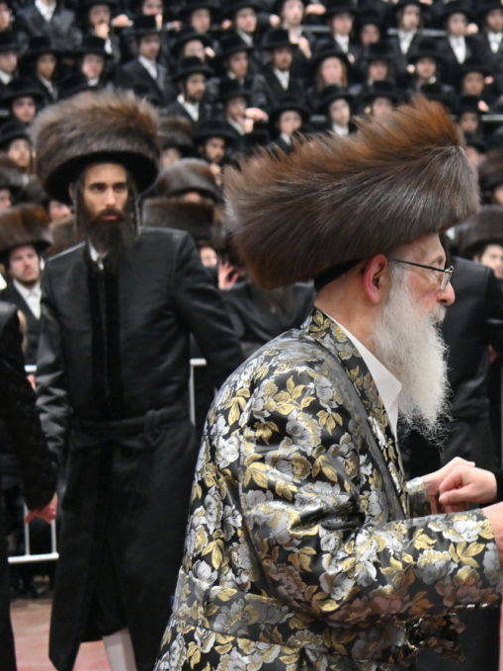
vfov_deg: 19.6
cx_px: 491
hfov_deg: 14.6
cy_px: 336
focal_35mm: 100
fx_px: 1938
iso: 1000
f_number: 4
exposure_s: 1/160
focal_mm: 46
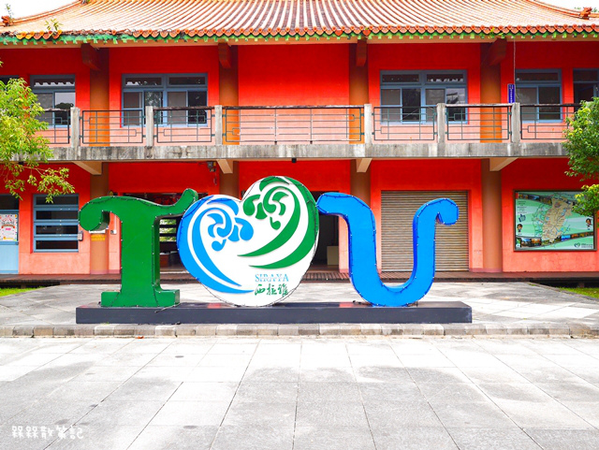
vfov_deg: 46.9
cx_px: 300
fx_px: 520
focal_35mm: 30
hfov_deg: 59.9
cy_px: 225
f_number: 4
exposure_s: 1/500
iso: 160
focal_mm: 15
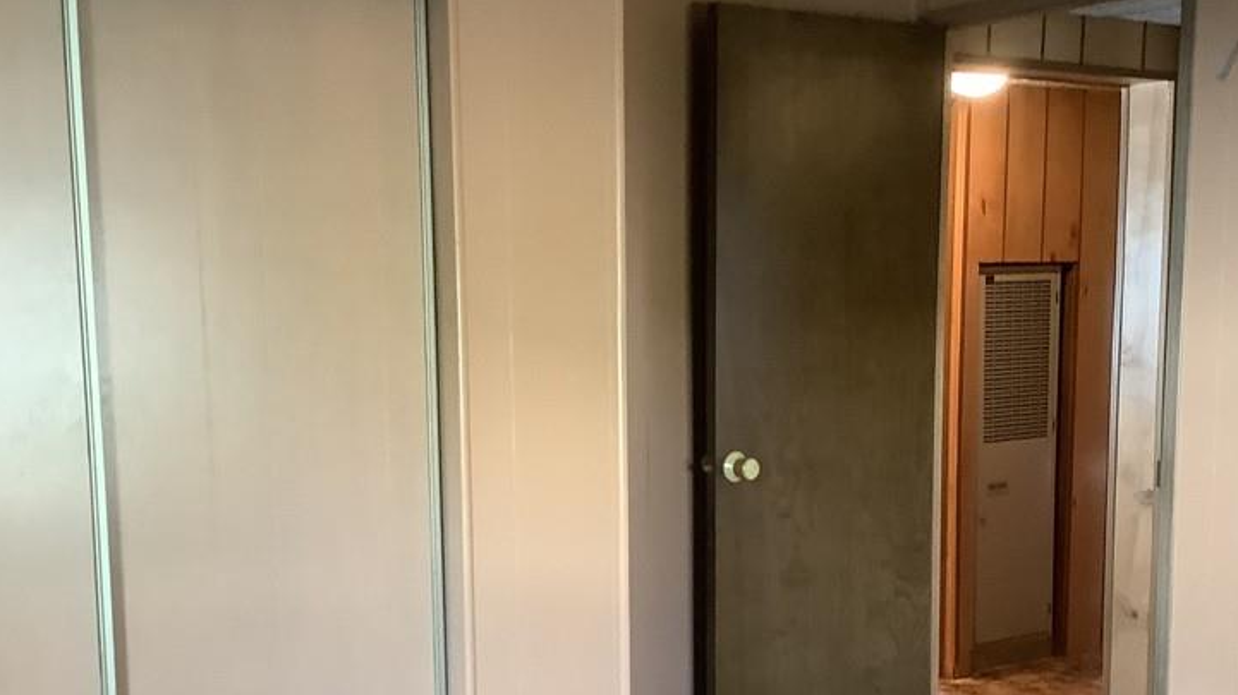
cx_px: 598
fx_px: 1575
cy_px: 505
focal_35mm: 48
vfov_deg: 24.7
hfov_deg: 42.9
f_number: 2.4
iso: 320
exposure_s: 1/40
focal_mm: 3.3
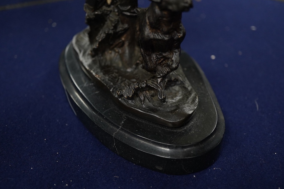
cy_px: 93
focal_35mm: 46
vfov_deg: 29.3
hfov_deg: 42.7
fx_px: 363
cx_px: 145
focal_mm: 30
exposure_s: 1/125
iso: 1250
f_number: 3.5
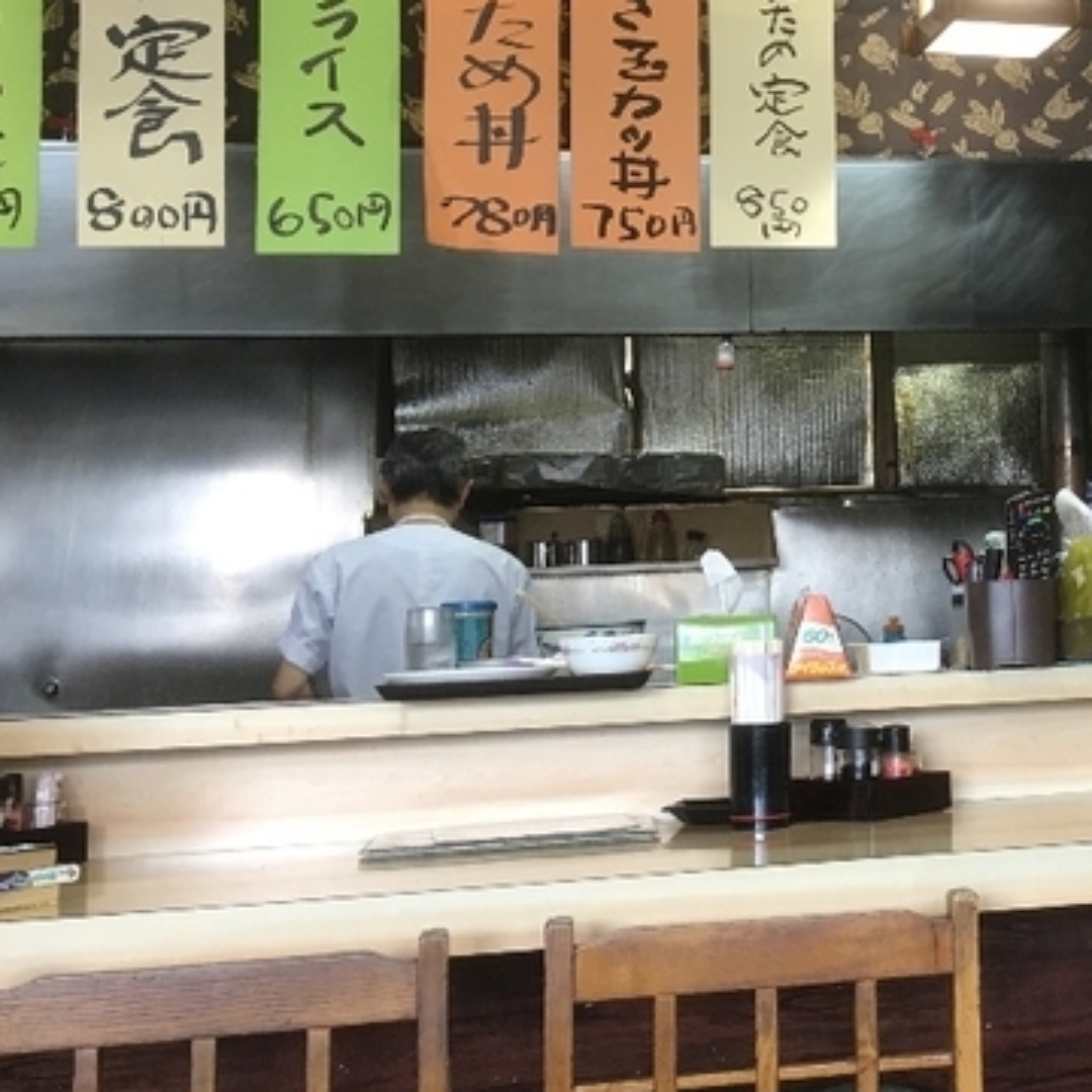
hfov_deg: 28.1
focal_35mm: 57
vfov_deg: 29.8
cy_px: 361
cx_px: 1113
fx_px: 2034
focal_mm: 4.15
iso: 32
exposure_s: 1/15
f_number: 2.2
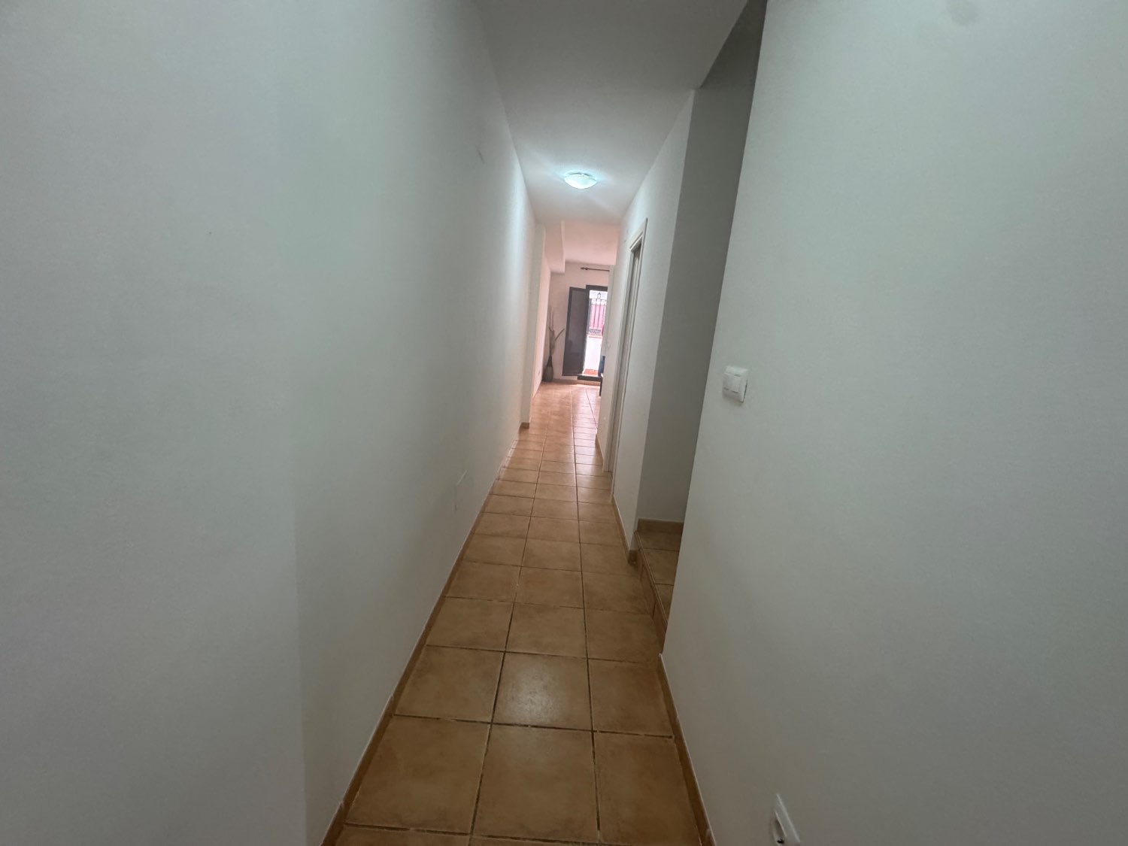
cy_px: 423
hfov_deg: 102.1
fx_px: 456
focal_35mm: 14
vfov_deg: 85.7
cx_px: 564
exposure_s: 1/50
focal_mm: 2.22
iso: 320
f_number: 2.2
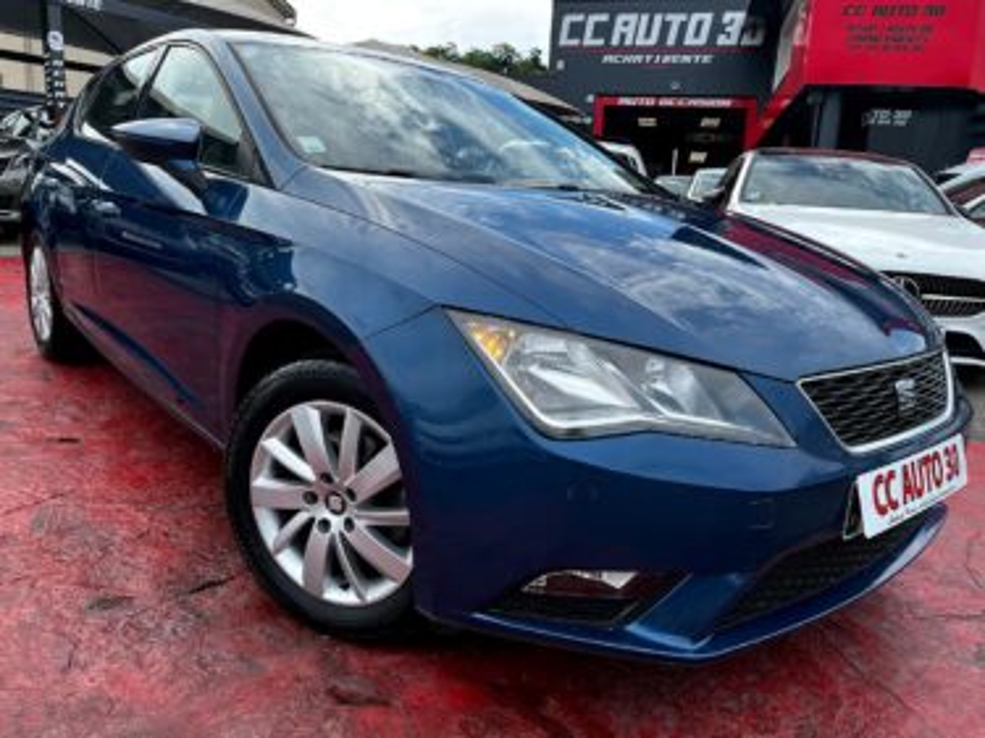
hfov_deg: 67.3
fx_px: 740
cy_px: 369
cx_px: 492
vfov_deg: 53.0
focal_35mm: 26
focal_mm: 5.1
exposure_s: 1/1404
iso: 50
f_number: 1.6
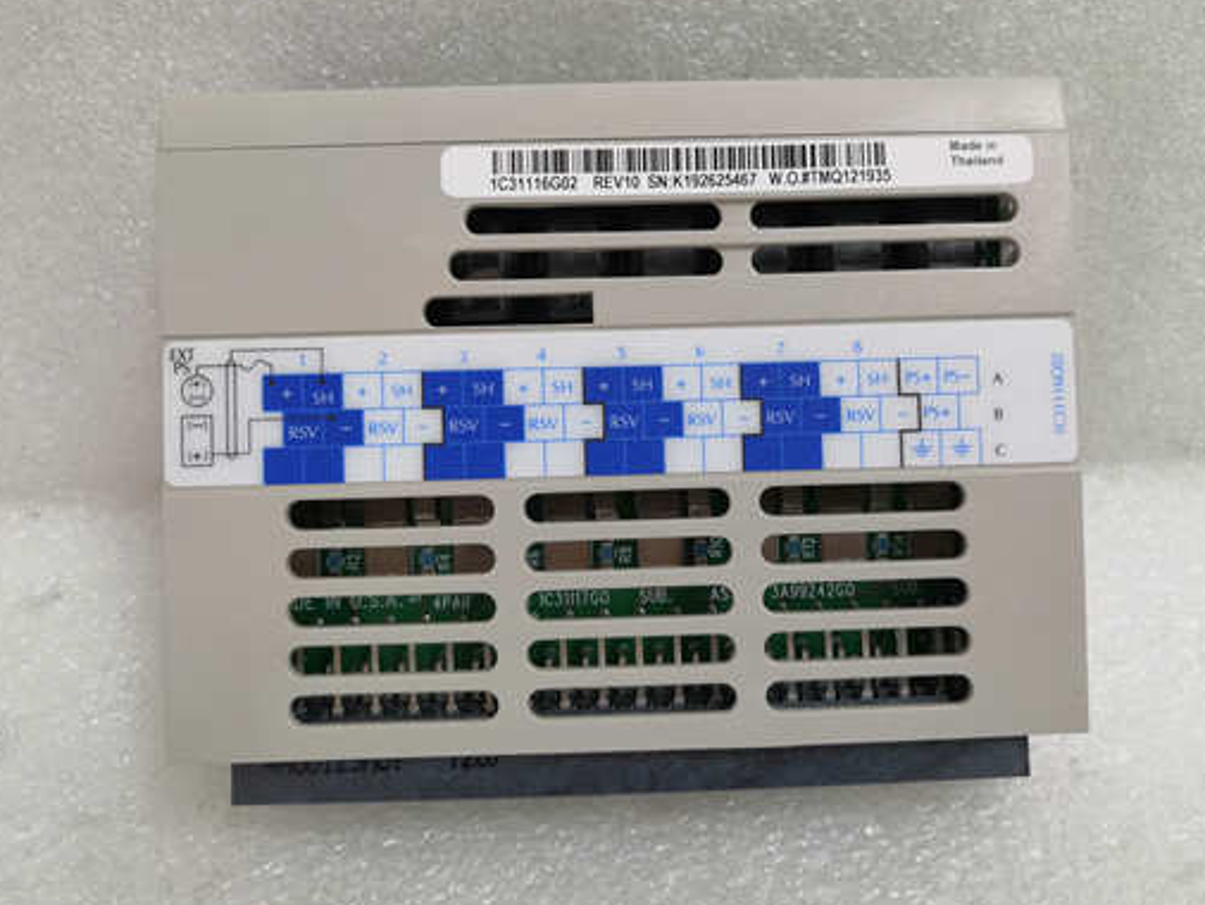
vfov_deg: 44.1
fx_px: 1114
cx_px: 679
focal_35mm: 32
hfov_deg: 56.6
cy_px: 388
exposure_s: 1/50
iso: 160
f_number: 1.8
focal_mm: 3.95
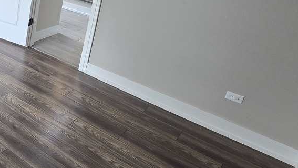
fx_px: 284
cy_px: 35
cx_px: -10
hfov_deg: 45.3
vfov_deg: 32.0
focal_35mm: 36
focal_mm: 2.2
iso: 100
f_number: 2.2
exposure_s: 1/60
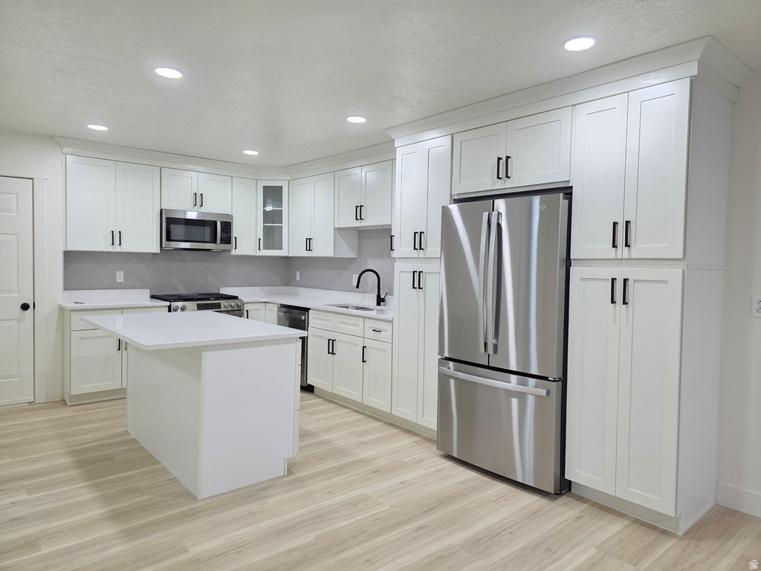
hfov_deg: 73.9
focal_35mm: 23
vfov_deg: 58.9
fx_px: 506
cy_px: 286
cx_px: 380
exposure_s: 1/120
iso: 200
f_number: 1.7
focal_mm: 6.3
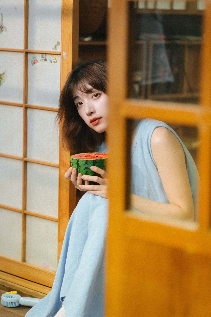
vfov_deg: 19.5
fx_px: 923
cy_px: 158
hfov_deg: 13.0
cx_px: 106
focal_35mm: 105
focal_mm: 105
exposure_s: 1/800
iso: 400
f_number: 2.8
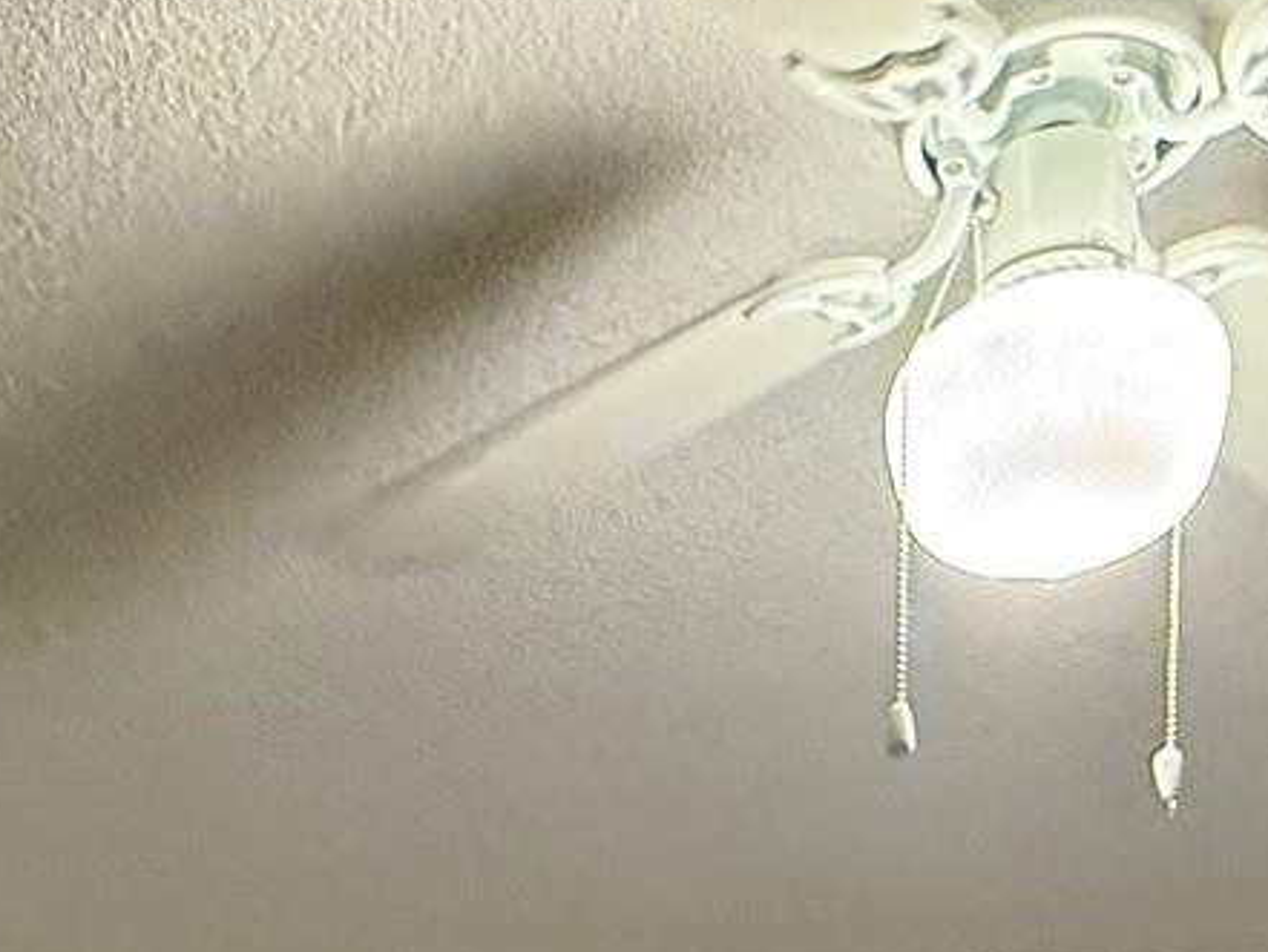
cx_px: 506
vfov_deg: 16.1
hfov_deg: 29.7
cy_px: 2028
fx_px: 2382
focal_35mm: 65
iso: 400
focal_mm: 2.22
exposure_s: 1/60
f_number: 2.2
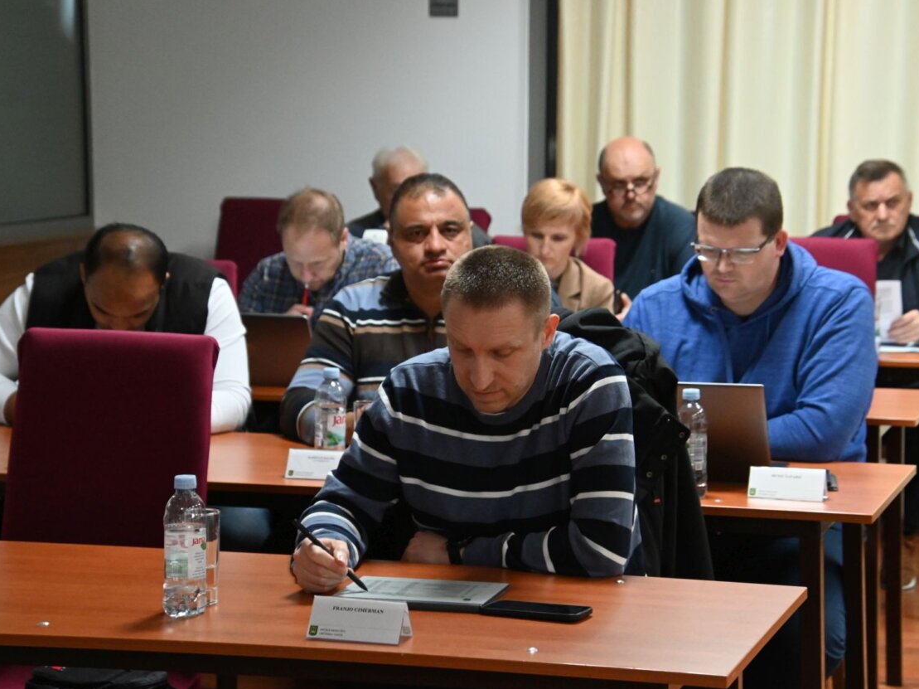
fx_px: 2828
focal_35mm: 107
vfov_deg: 13.9
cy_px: 345
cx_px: 491
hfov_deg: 18.5
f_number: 4.5
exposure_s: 1/100
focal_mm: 65
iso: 5000
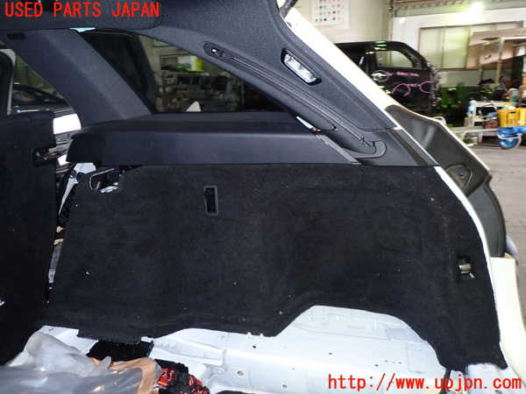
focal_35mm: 25
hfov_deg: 69.4
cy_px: 197
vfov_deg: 54.9
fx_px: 380
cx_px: 263
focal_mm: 4.5
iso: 200
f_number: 2
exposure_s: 1/30
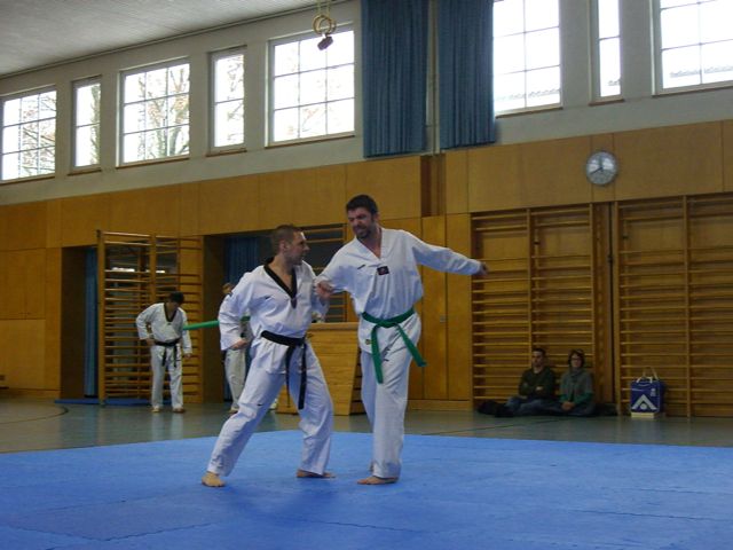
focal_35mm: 57
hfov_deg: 33.8
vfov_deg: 25.7
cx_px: 366
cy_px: 275
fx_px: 1207
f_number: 3.6
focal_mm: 11.8
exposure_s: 1/80
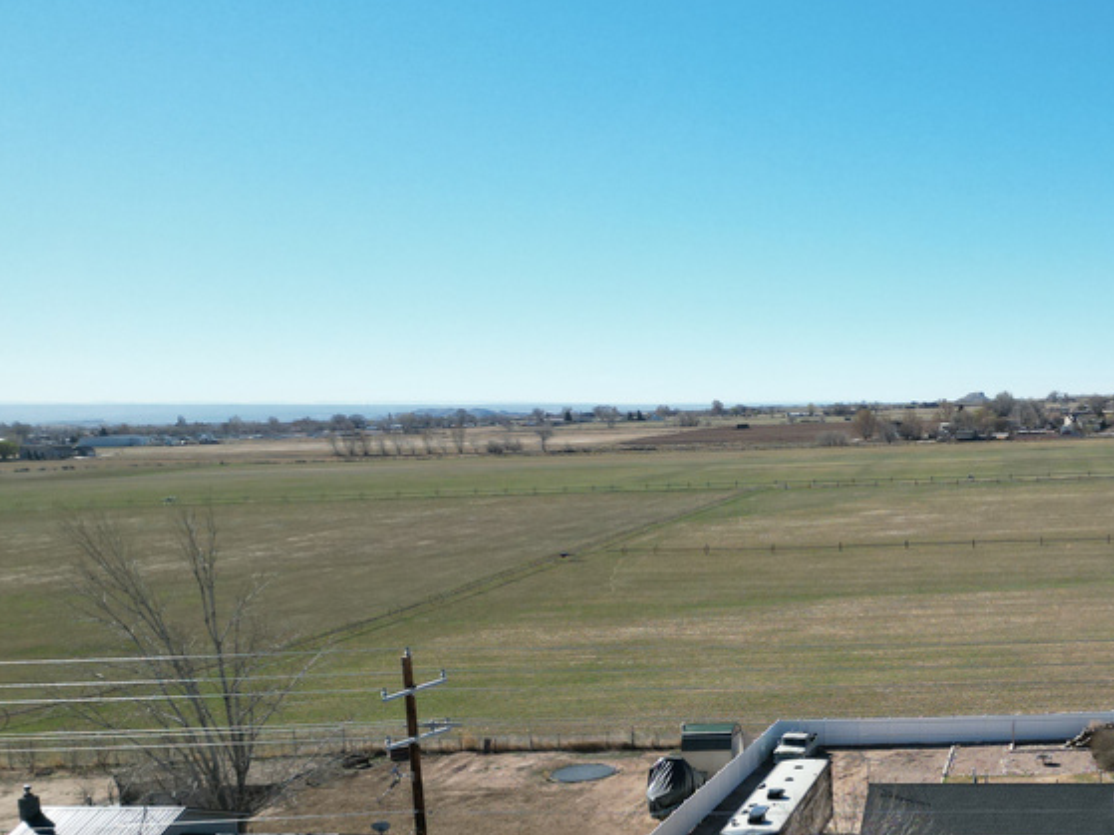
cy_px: 652
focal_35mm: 44
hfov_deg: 40.3
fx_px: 1416
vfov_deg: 32.1
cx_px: 967
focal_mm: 6.72
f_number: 1.7
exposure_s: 1/3200
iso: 140
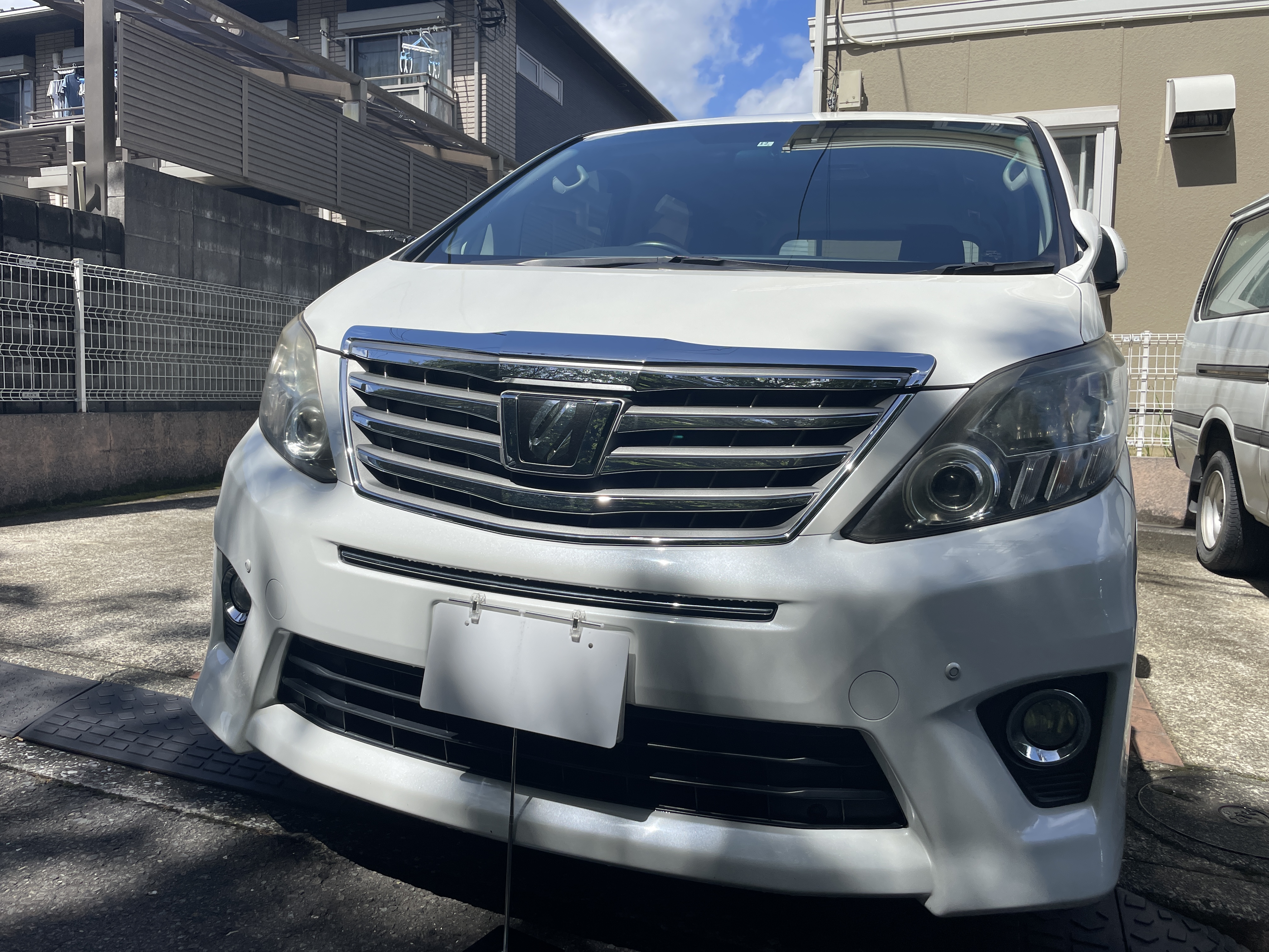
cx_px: 634
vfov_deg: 53.1
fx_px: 953
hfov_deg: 67.3
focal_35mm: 26
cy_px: 476
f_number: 1.6
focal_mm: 4.2
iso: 32
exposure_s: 1/4292
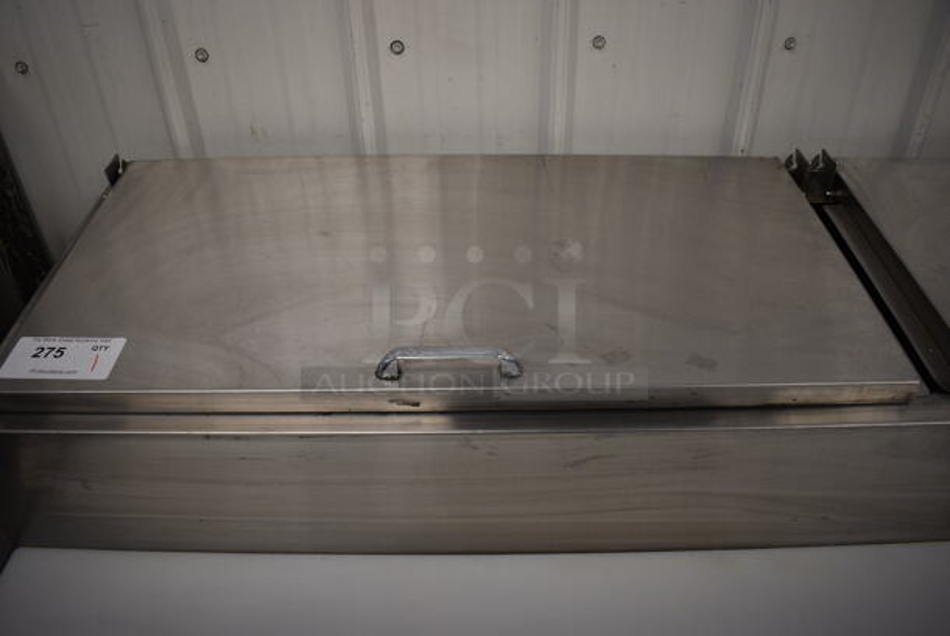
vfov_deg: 48.0
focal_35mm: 27
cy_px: 318
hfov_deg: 67.3
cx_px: 475
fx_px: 713
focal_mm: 18
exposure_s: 1/250
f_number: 3.5
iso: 640
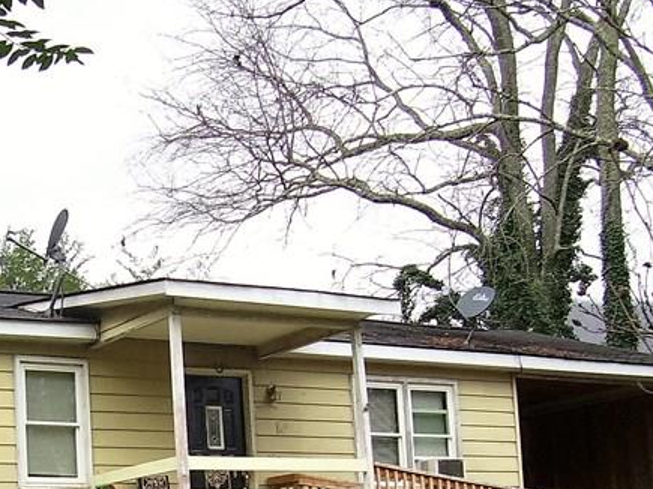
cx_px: 90
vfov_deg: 18.0
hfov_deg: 23.9
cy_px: 474
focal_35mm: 80
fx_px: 1509
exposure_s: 1/500
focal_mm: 5.6
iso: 80
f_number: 2.7
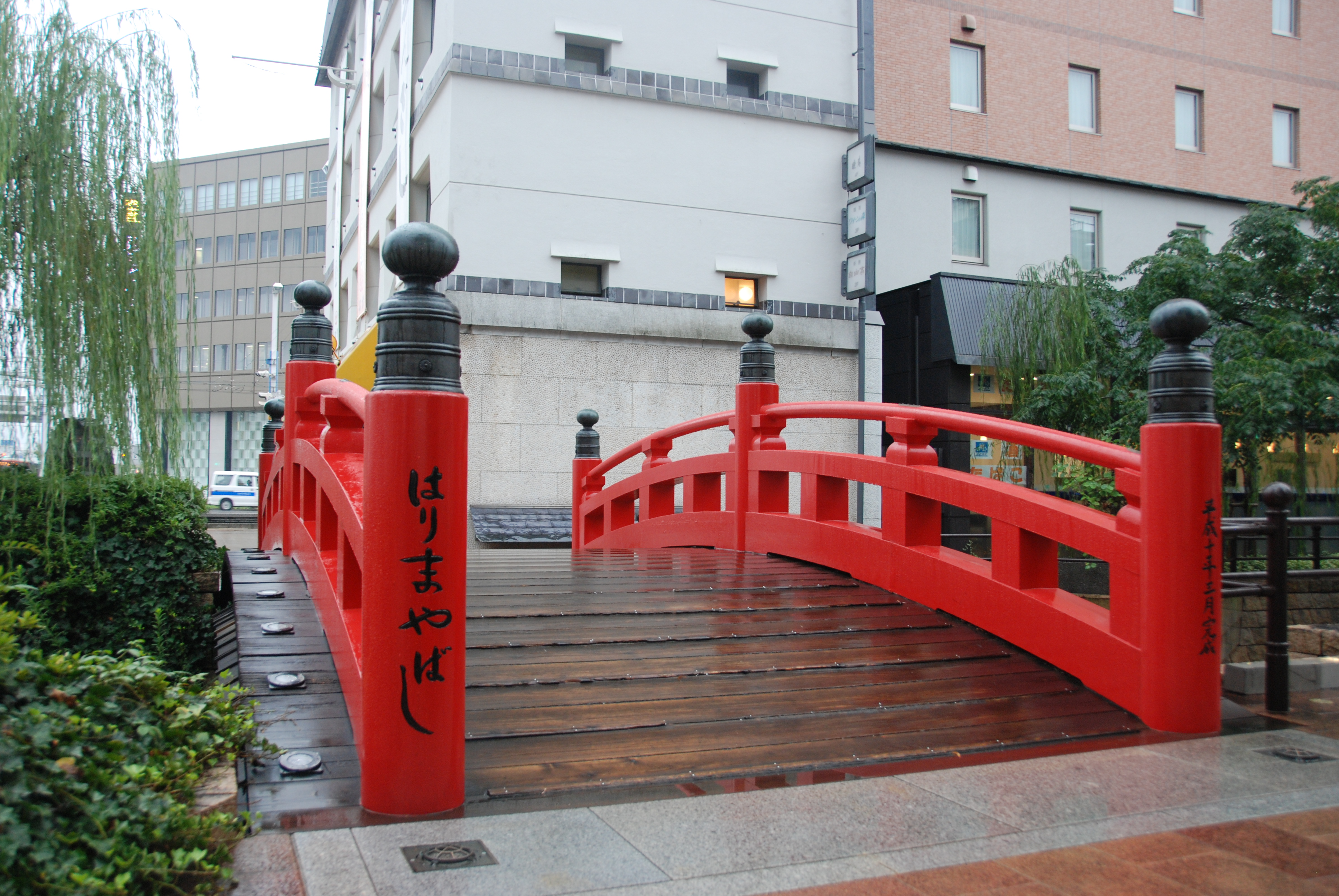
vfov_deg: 43.7
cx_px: 670
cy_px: 448
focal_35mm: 30
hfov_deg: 61.9
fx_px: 1117
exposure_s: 1/60
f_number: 4
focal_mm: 20
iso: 400
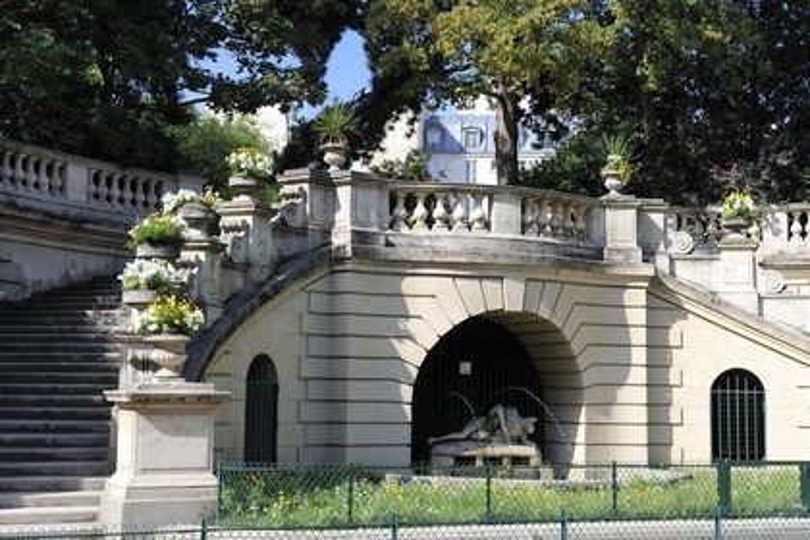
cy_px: 270
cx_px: 405
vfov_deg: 21.9
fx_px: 1395
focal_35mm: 62
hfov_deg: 32.4
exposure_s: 1/160
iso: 200
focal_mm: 62
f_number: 10
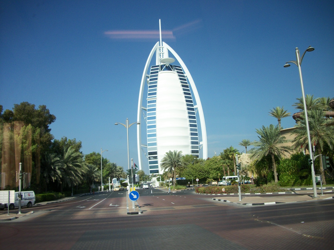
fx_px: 308
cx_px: 167
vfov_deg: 44.1
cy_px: 125
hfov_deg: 56.9
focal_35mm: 32
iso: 80
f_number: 2.9
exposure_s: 1/200
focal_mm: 5.7
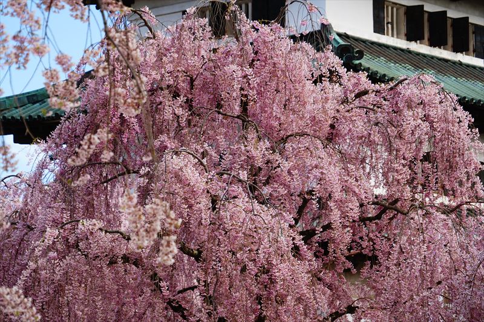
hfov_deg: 15.3
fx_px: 1801
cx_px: 242
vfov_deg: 10.2
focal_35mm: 134
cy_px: 161
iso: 125
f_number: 6.7
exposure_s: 1/200
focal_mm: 134
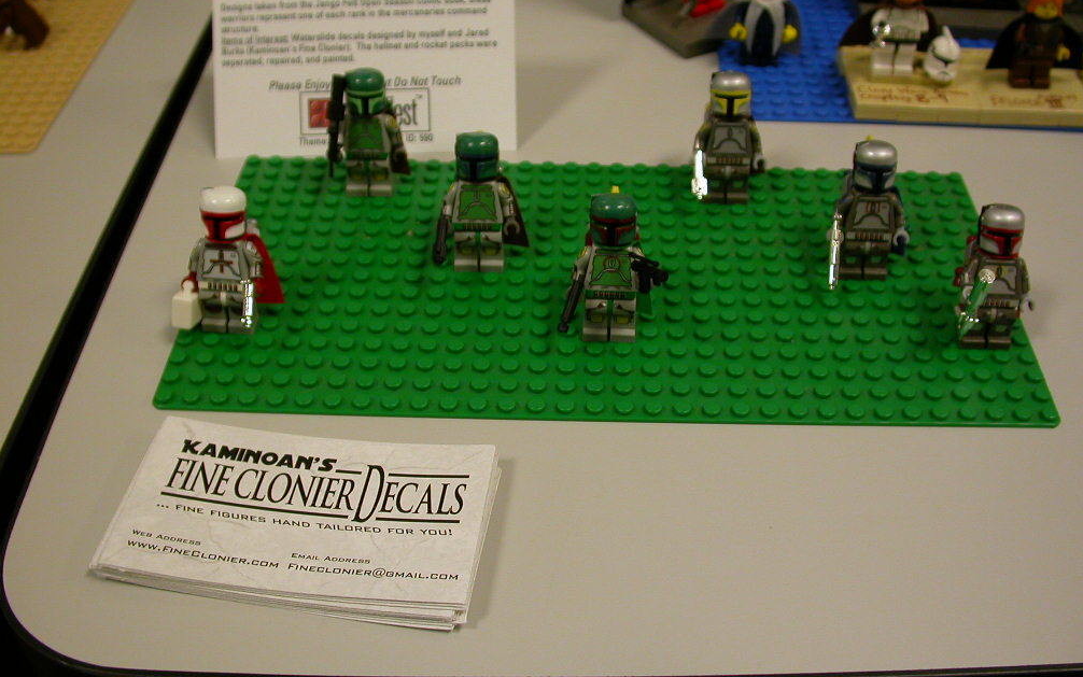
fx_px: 1210
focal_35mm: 41
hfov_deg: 48.2
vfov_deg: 31.3
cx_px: 550
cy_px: 350
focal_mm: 7.85
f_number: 2.6
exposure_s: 1/38.1
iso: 100
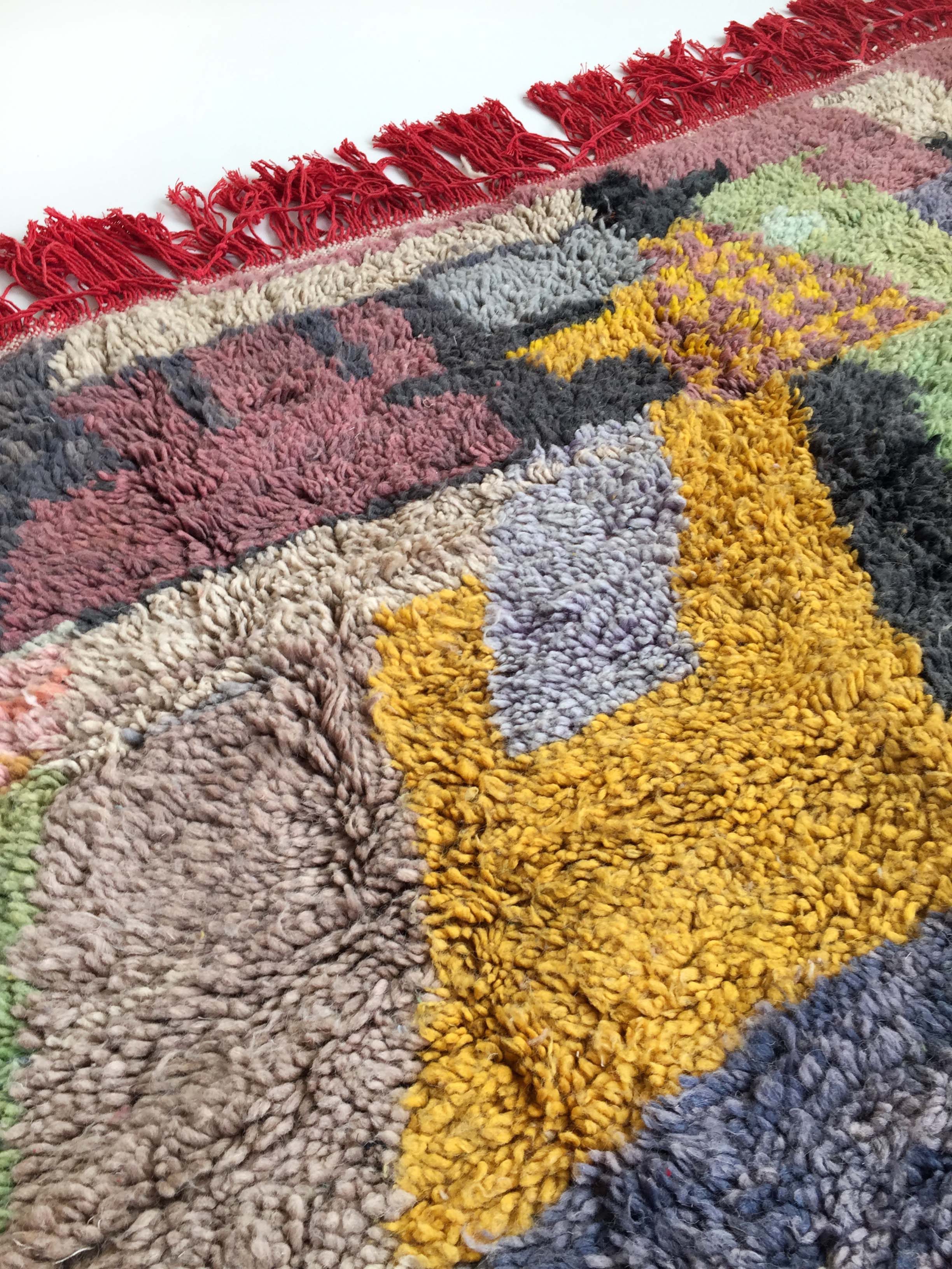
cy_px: 634
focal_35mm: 29
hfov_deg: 48.2
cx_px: 476
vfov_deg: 61.7
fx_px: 1063
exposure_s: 1/50
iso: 32
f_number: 2.2
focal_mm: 4.15
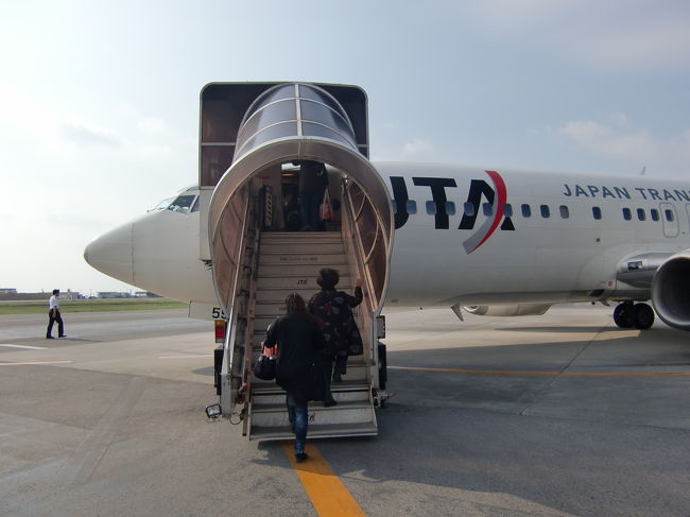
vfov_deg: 49.7
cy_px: 258
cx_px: 345
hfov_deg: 63.5
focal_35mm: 28
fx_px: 558
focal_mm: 4.9
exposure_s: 1/400
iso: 64
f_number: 7
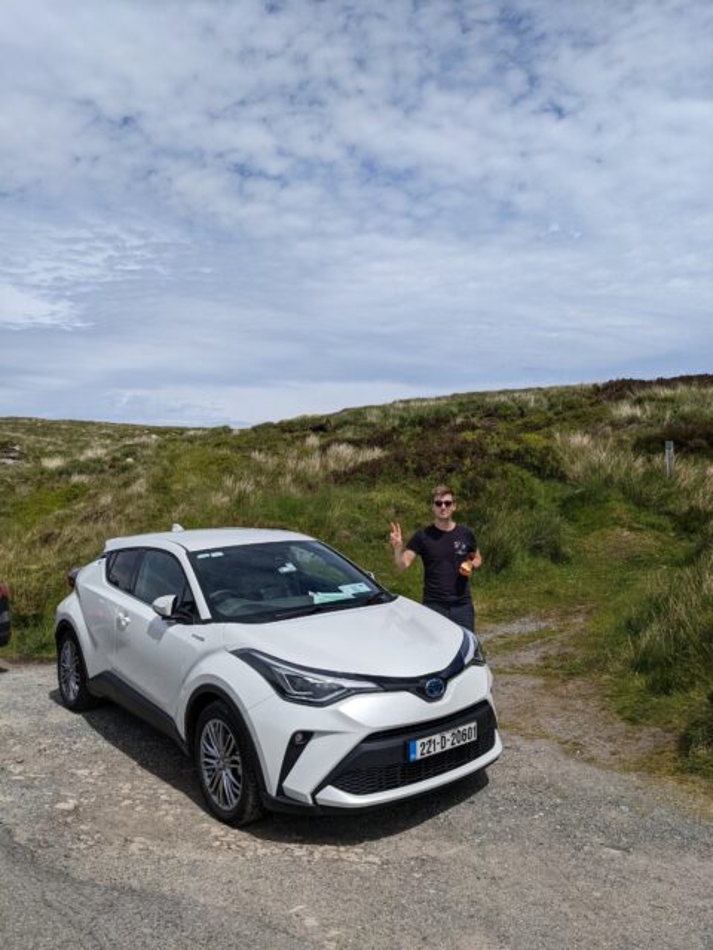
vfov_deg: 65.3
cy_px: 475
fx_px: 742
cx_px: 356
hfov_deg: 51.4
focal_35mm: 27
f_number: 1.73
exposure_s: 1/7812
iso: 63
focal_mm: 4.38
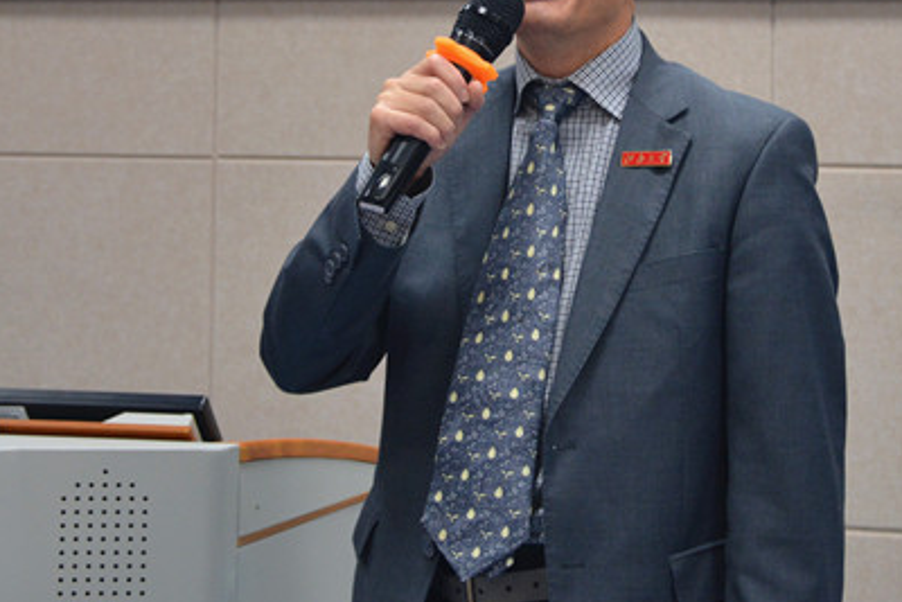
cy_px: 176
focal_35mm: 94
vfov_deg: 14.5
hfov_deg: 21.7
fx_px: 2356
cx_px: 485
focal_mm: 38
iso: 720
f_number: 4.5
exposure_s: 1/60
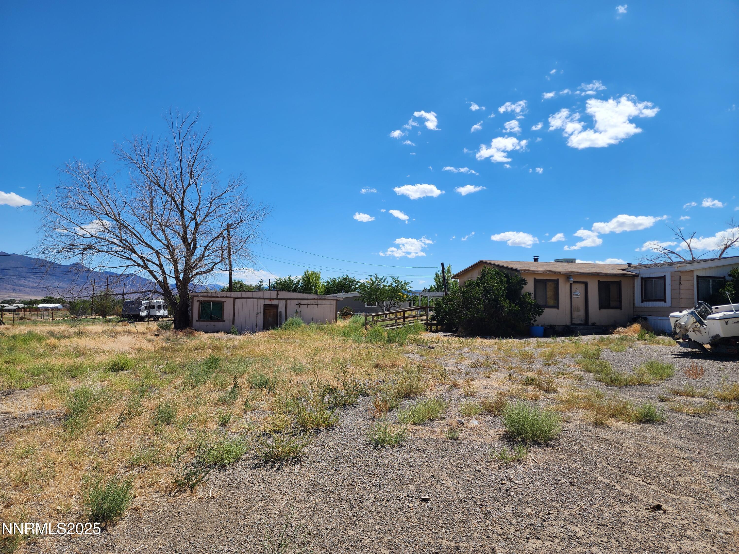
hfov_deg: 73.9
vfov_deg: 58.9
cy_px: 277
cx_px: 370
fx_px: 491
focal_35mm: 23
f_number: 1.8
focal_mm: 6.4
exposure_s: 1/1576
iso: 12
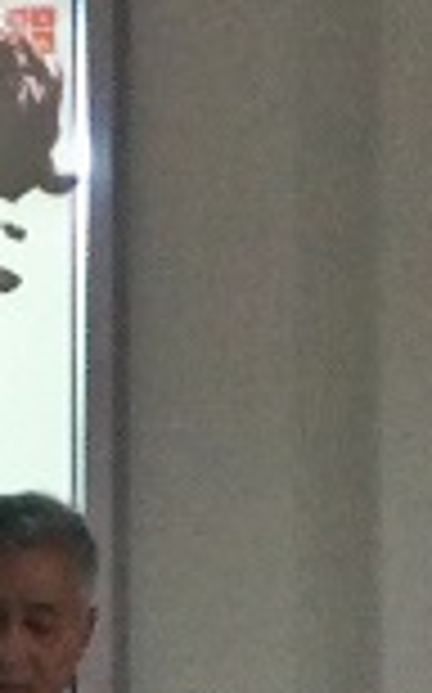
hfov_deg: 12.3
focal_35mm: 91
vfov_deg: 22.0
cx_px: -495
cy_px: 684
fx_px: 1717
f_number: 1.7
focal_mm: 3.79
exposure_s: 1/50
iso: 135
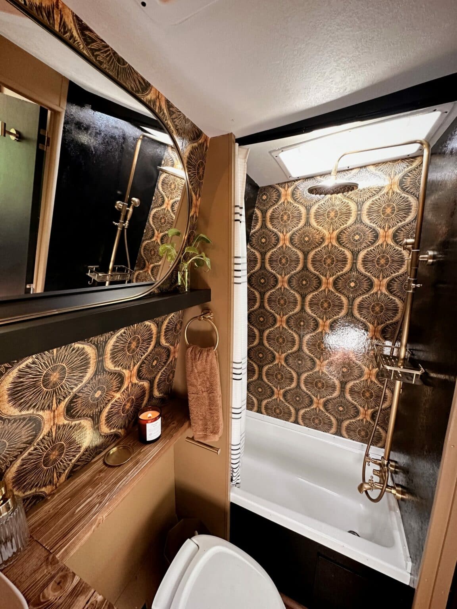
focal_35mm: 14
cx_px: 228
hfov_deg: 85.7
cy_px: 304
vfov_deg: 102.1
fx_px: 246
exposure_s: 1/97
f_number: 2.2
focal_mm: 2.2
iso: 320
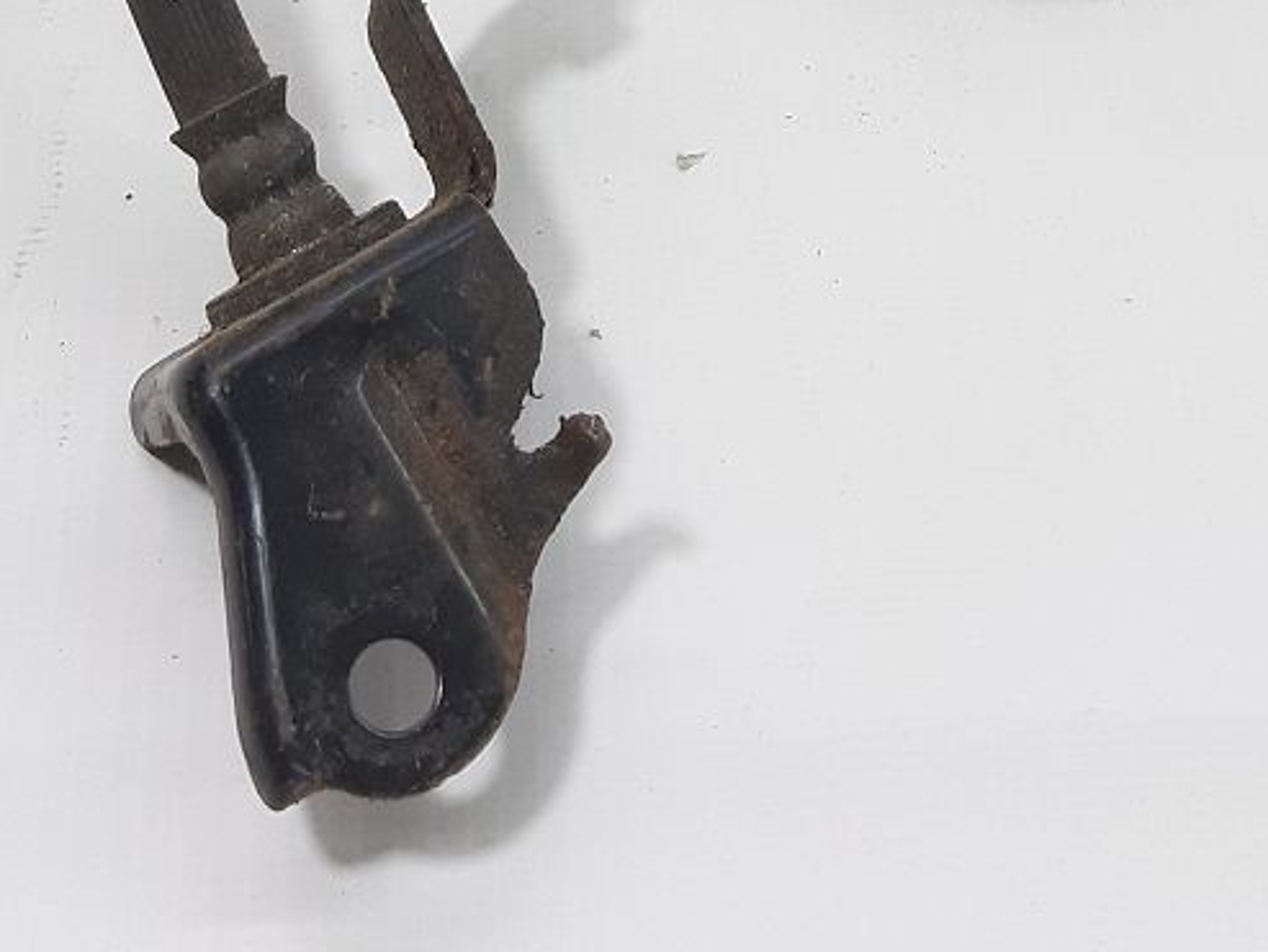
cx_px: 742
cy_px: -636
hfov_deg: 21.1
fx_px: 3407
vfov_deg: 14.4
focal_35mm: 93
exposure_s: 1/100
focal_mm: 3.93
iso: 64
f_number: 1.7
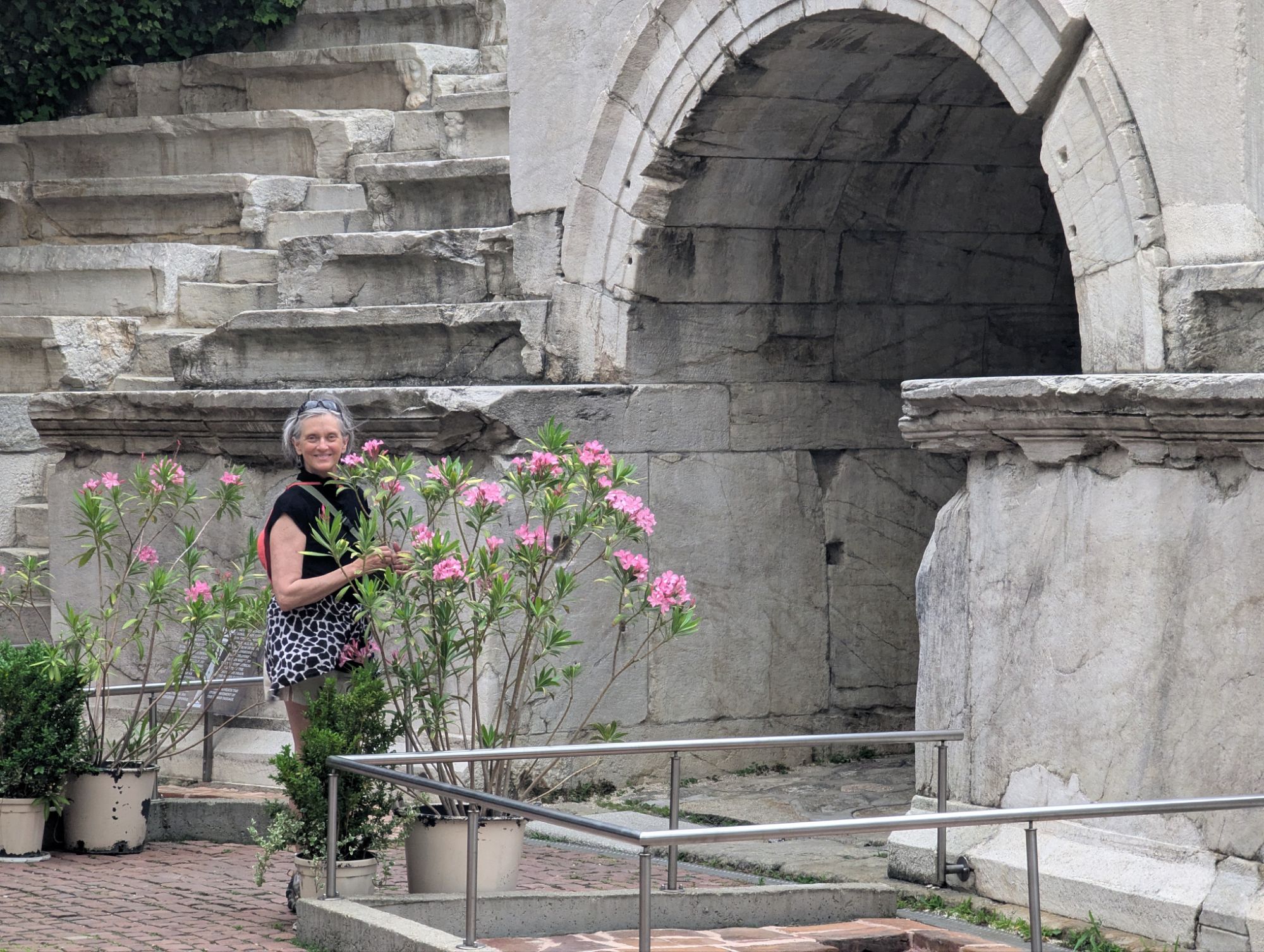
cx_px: 632
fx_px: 3876
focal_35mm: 106
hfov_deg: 18.5
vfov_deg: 14.0
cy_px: 476
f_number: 3.5
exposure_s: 1/78.9
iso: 93
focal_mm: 19
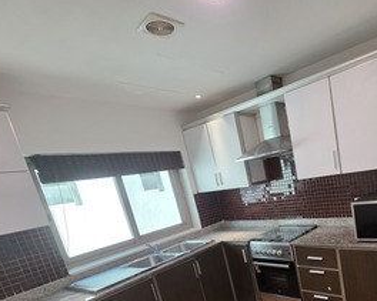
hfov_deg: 67.5
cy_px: 228
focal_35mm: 22
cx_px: 305
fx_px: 245
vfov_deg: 59.6
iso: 100
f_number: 1.9
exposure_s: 1/100
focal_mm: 2.2
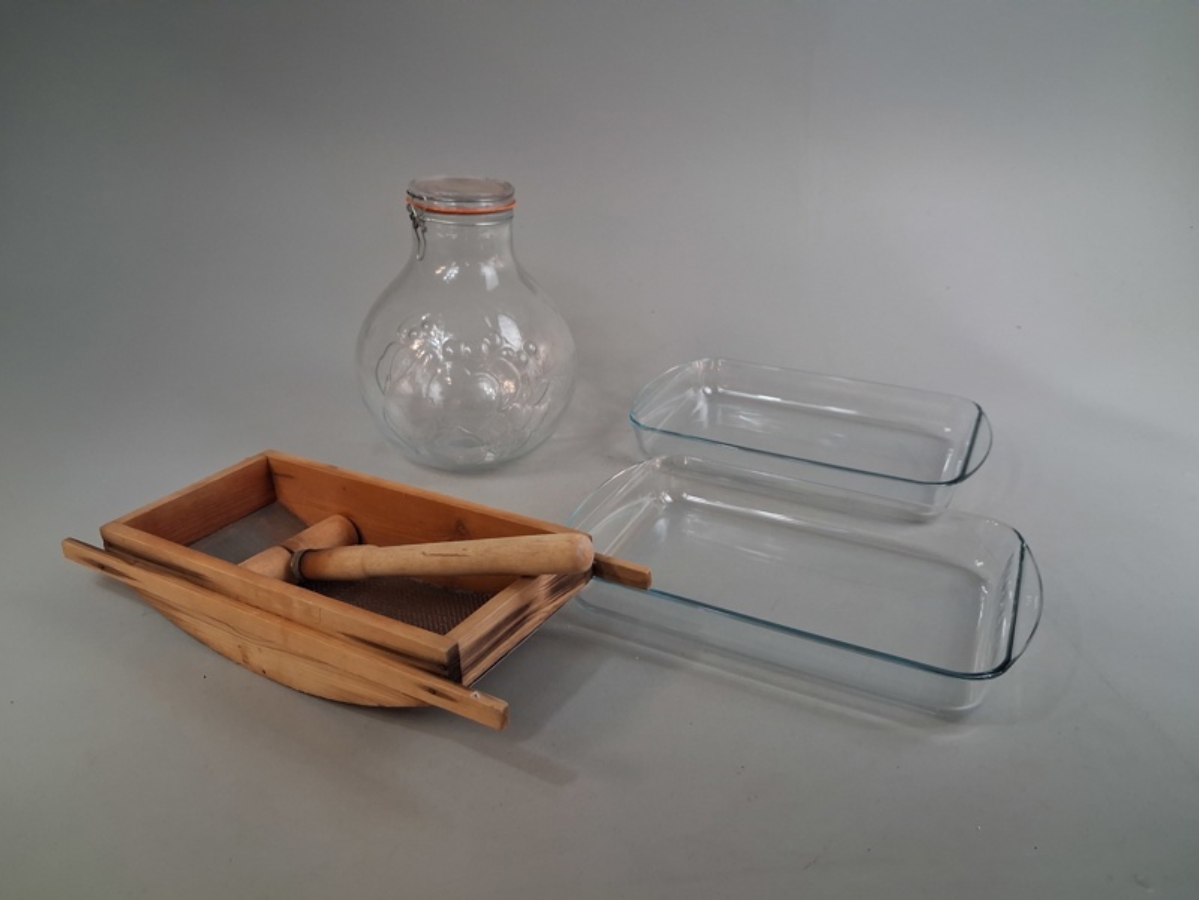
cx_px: 600
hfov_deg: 65.3
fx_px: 935
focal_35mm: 27
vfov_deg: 51.4
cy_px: 450
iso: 400
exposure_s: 1/100
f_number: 1.8
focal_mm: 4
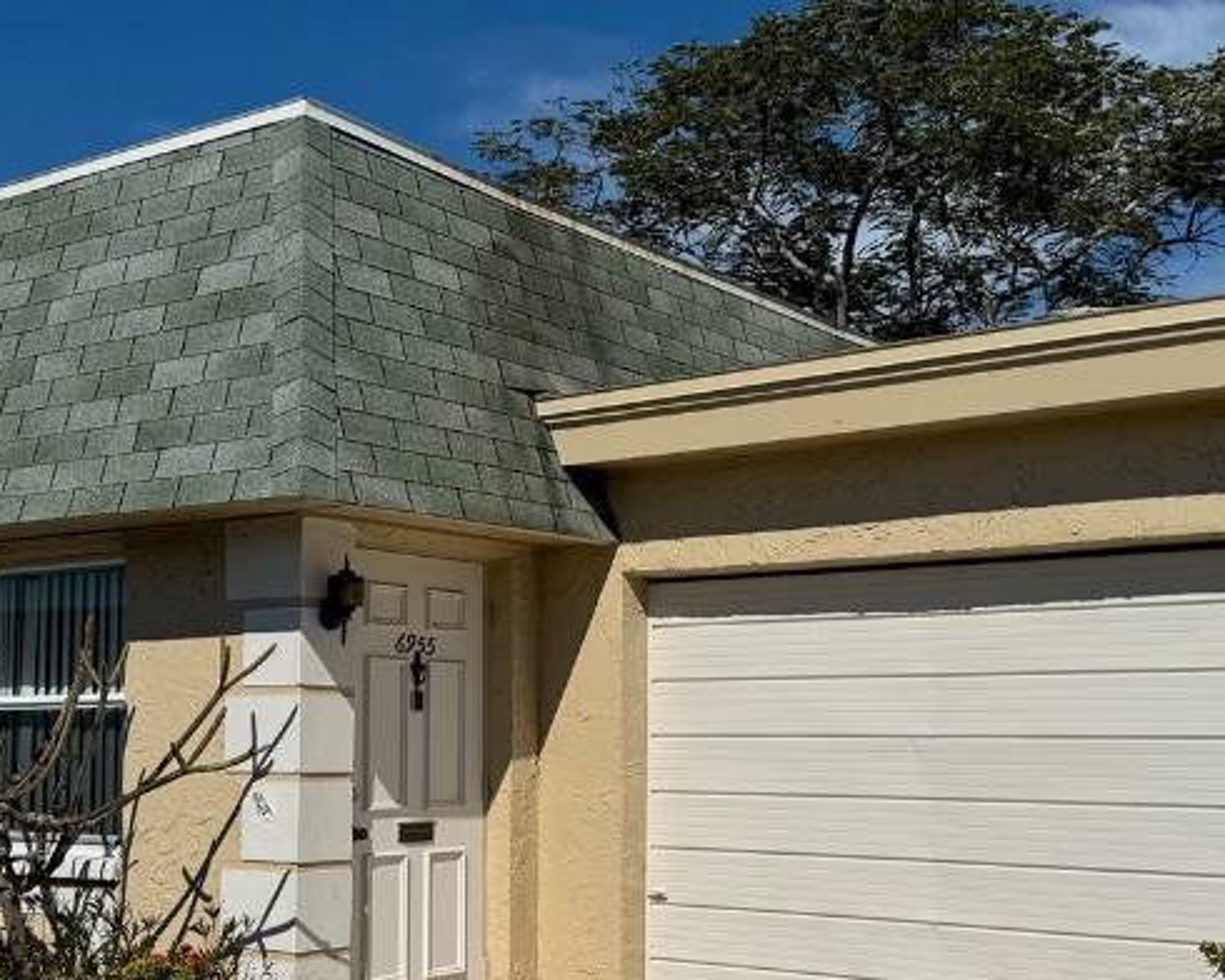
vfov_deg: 30.6
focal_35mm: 49
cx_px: 548
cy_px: 640
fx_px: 1777
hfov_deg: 38.0
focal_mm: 6.86
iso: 80
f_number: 1.78
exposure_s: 1/12346
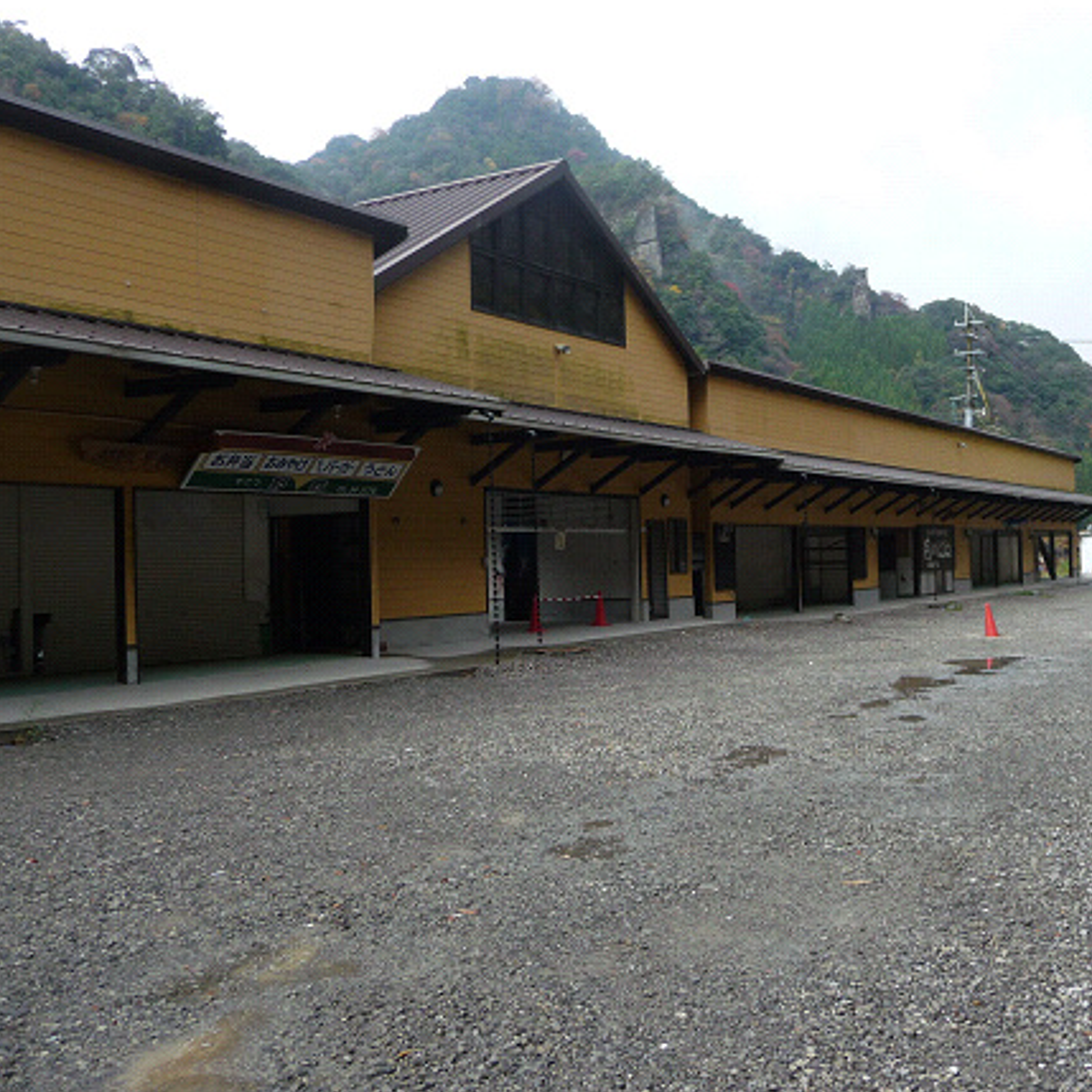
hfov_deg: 45.7
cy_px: 543
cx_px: 666
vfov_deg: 46.0
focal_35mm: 36
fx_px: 1285
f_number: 3.4
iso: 100
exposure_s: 1/250
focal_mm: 5
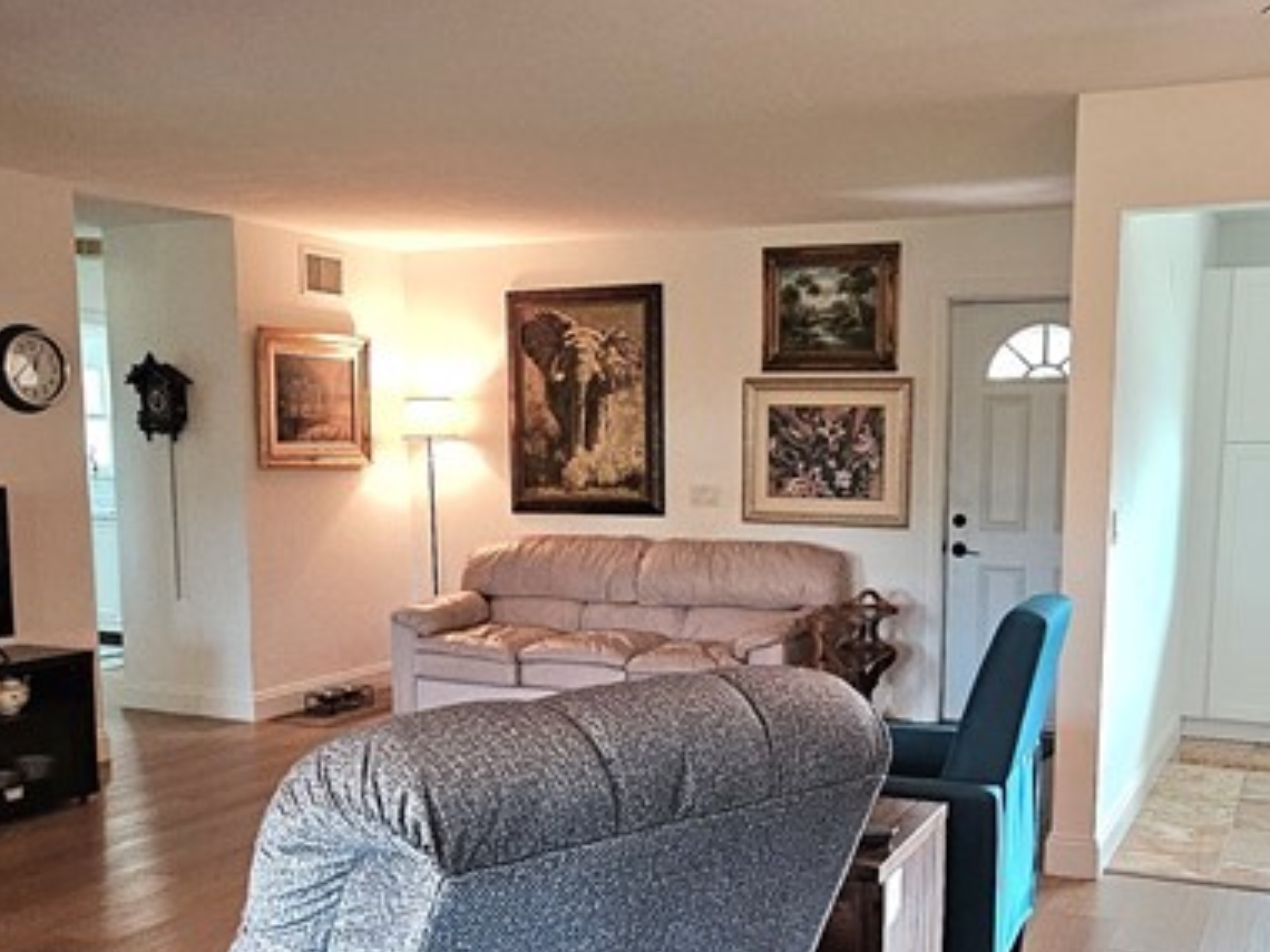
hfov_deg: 52.5
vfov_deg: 40.4
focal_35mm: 35
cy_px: 601
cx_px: 712
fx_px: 1284
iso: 200
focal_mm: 2.2
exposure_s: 1/60.2
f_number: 2.2
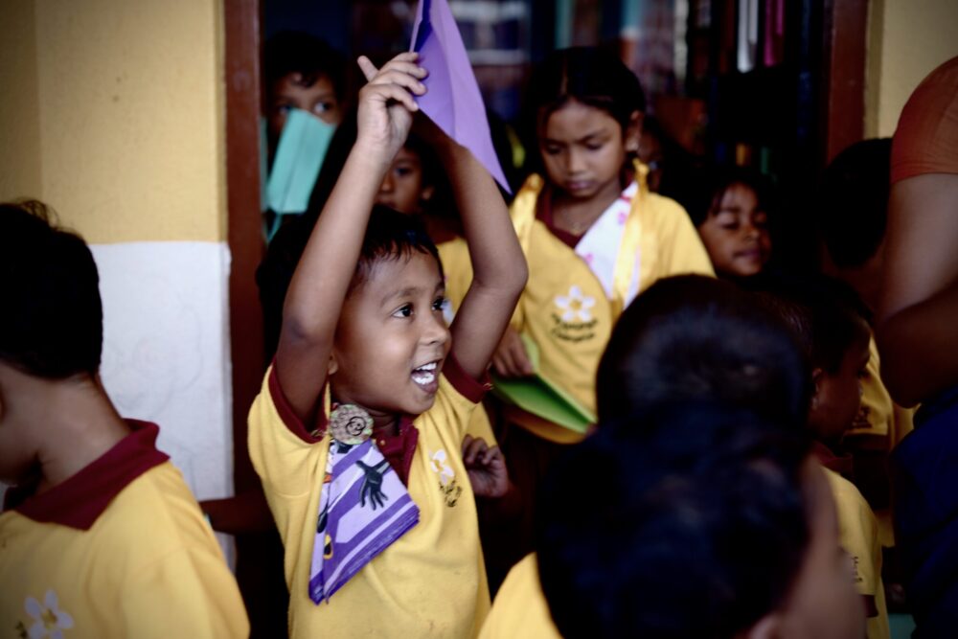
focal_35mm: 53
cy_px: 320
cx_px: 479
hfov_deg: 37.5
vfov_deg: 25.5
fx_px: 1410
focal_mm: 35
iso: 100
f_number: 1.8
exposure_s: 1/100
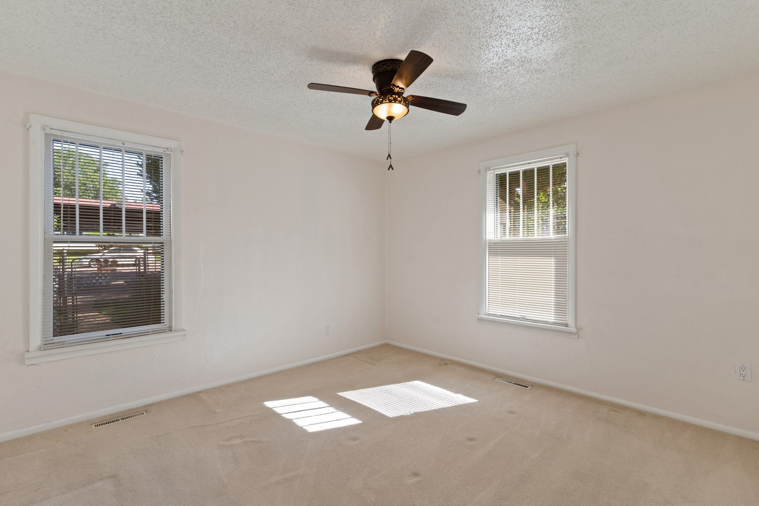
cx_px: 380
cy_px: 253
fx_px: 358
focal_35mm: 17
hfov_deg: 93.3
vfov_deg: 70.4
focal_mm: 17
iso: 400
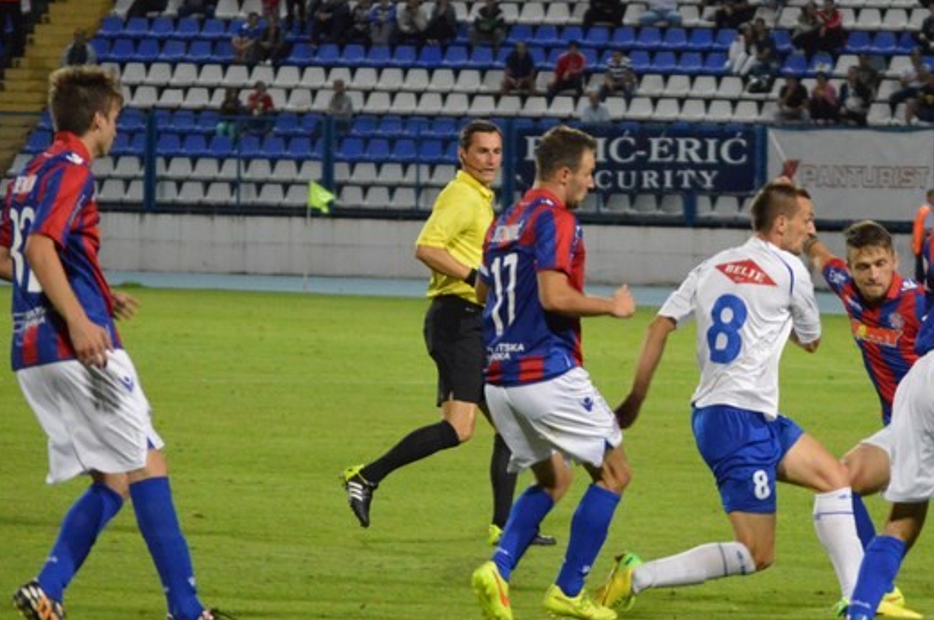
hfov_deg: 6.5
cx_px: 708
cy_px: 346
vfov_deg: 4.3
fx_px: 8188
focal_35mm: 316
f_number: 4.8
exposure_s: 1/400
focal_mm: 122
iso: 3200
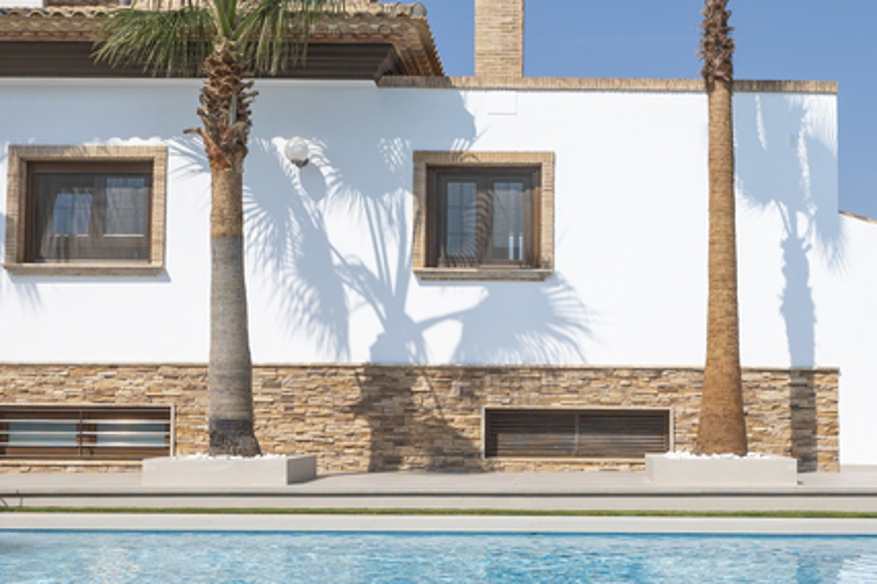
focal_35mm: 42
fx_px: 1022
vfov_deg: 28.6
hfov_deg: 46.1
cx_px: 540
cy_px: 657
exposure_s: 1/1000
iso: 200
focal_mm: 14
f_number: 6.3
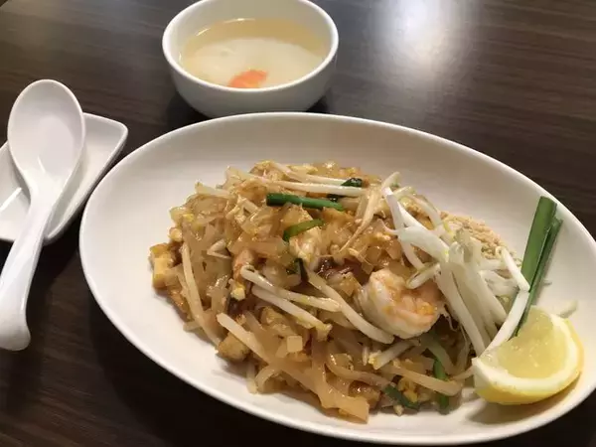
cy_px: 224
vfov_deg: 49.7
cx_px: 298
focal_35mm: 28
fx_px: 482
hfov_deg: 63.4
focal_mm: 3.99
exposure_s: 1/30
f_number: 1.8
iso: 50
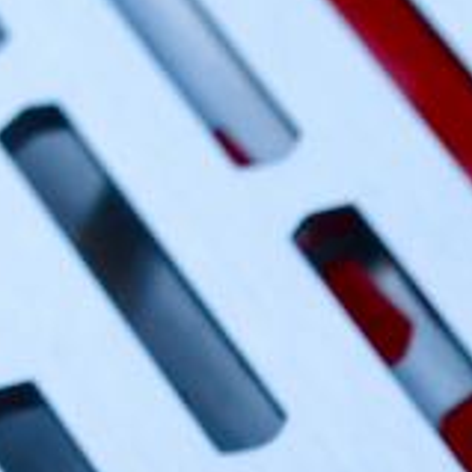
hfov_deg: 7.9
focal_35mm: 212
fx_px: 3270
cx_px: 932
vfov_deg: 7.8
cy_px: 1018
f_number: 5
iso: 400
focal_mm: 24
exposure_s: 1/250
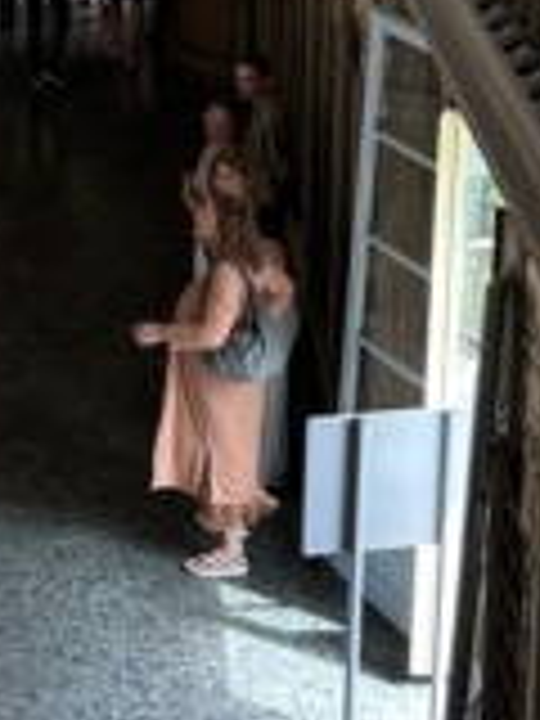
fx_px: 2122
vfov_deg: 17.9
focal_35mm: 102
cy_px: -230
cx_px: -436
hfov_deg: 13.1
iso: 80
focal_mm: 6.86
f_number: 1.78
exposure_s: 1/121
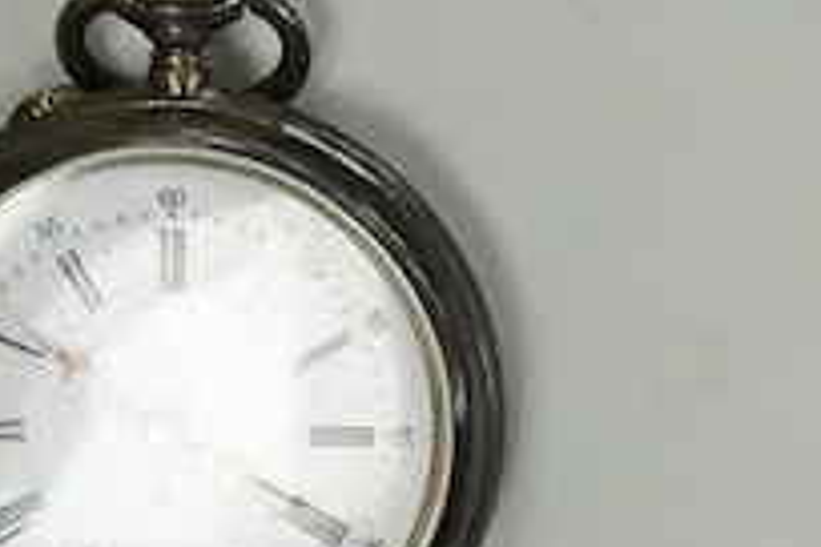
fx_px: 5655
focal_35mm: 248
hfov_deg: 8.2
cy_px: -302
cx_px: 932
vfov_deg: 5.5
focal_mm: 30
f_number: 9
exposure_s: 1/400
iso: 3200
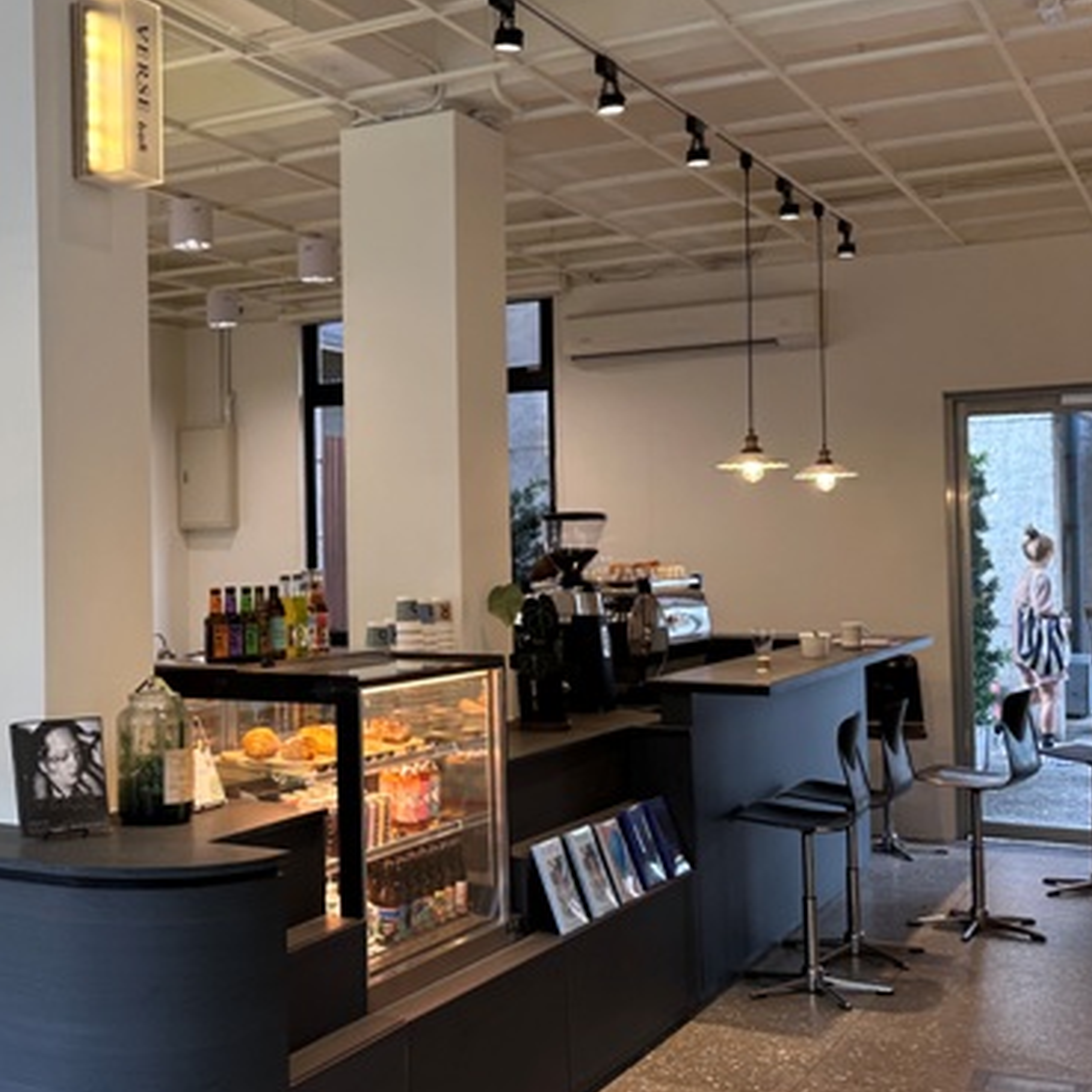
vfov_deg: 36.8
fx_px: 1642
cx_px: 183
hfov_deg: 35.3
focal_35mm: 46
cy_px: 491
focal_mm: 6.86
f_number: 1.78
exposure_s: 1/120
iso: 100
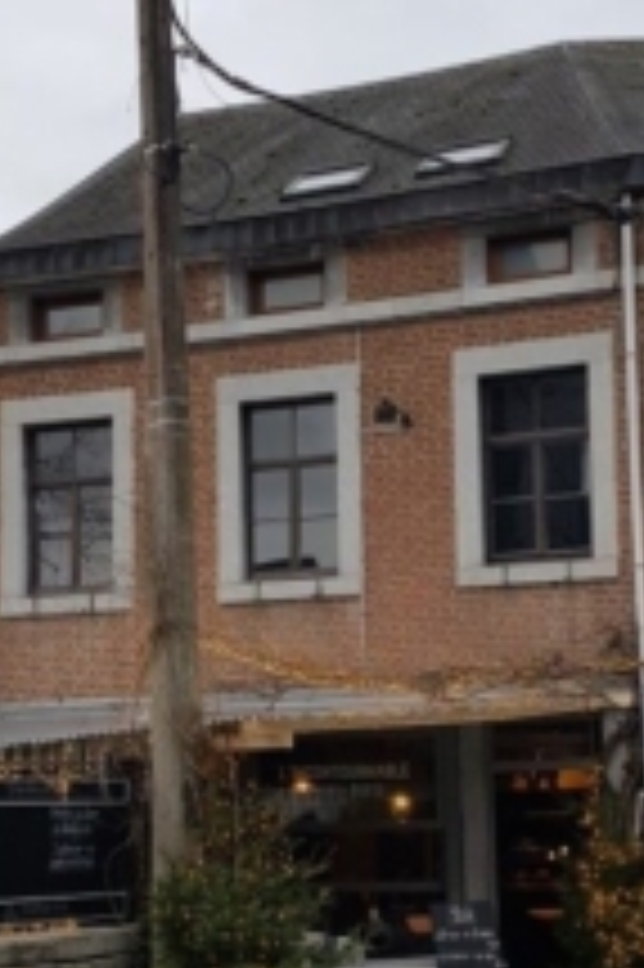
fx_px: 1693
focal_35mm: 63
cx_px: 317
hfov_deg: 21.5
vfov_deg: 31.7
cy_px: 630
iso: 50
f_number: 1.7
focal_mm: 4.2
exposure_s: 1/150
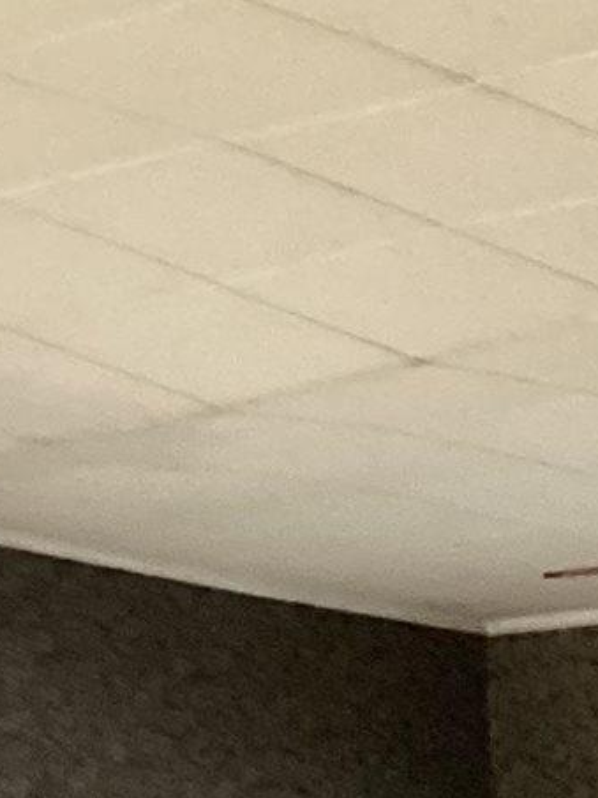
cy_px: 1991
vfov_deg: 10.5
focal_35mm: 158
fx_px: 3639
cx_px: 907
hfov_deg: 9.1
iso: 250
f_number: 2.4
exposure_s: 1/60
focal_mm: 3.3
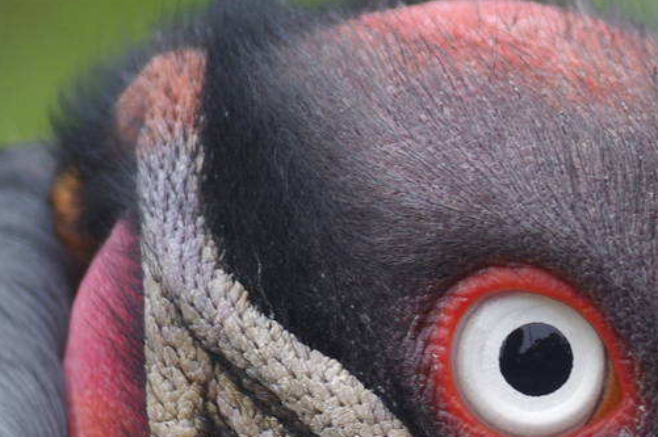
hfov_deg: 3.8
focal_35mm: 549
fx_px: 10024
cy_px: 532
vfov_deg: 2.5
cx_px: 541
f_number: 5.6
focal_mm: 115
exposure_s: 1/200
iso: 400
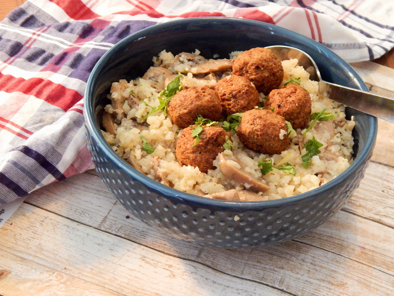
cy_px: 148
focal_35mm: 76
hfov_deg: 25.7
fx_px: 865
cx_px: 197
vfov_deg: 19.4
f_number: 4.2
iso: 200
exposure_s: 1/6
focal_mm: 13.5
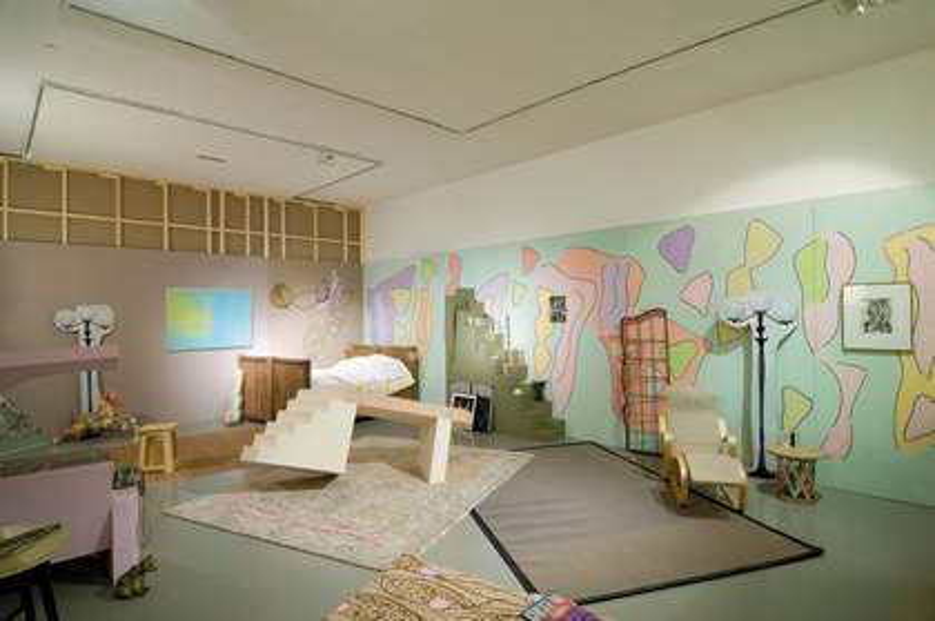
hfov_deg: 90.1
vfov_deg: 67.3
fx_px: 467
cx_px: 468
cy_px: 310
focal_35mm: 18
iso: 200
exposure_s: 1.6
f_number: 8
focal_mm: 12
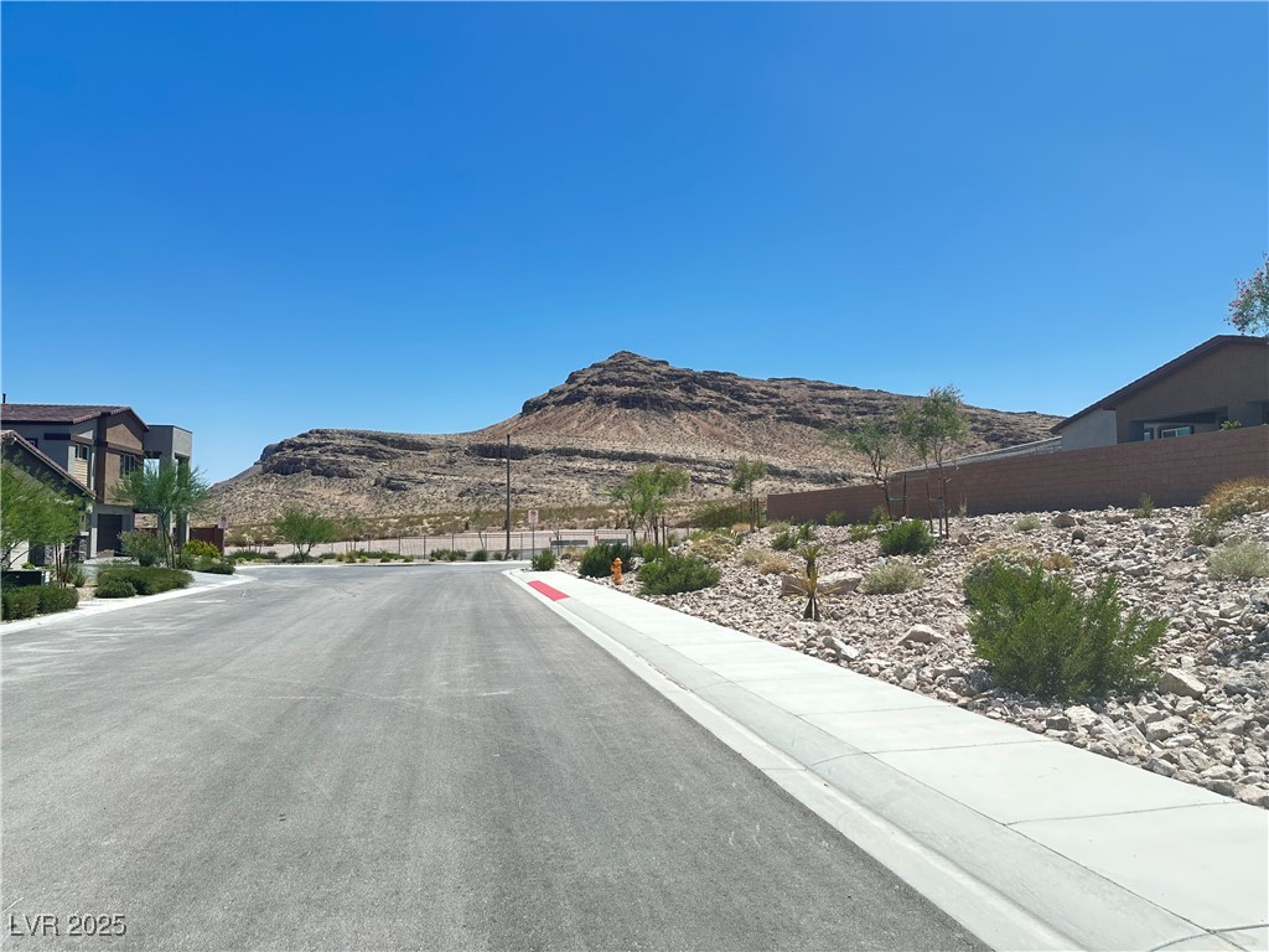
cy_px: 476
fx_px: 880
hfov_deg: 71.6
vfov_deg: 56.8
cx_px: 634
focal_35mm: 24
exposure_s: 1/2591
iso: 80
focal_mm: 6.86
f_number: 1.78
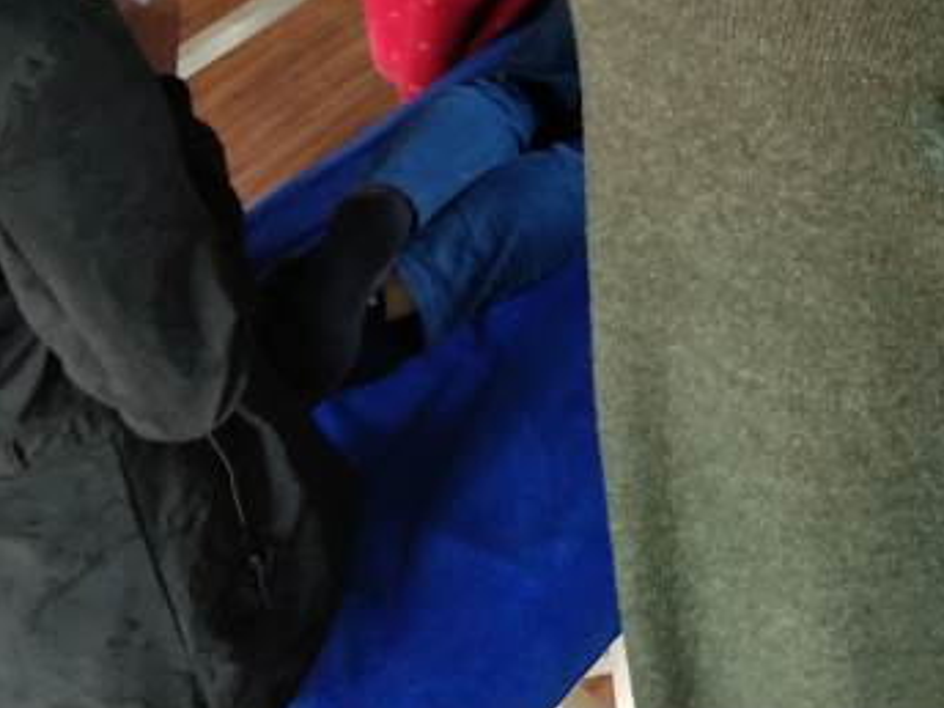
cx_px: 694
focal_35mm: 72
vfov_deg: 19.4
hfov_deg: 26.7
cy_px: -104
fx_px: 1963
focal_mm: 3.69
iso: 800
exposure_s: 1/20
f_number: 2.2
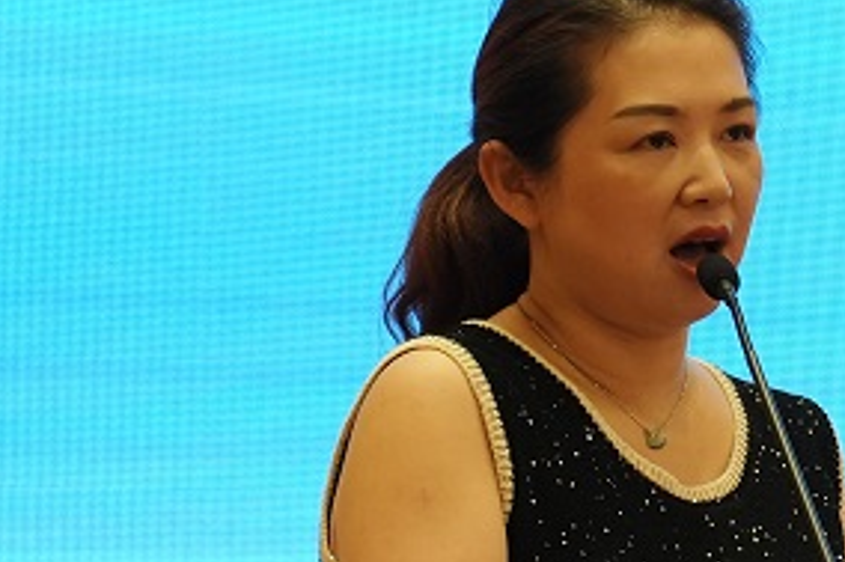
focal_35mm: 395
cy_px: 288
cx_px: 970
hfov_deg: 5.2
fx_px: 9266
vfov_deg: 3.5
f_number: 4
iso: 1000
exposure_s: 1/100
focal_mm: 75
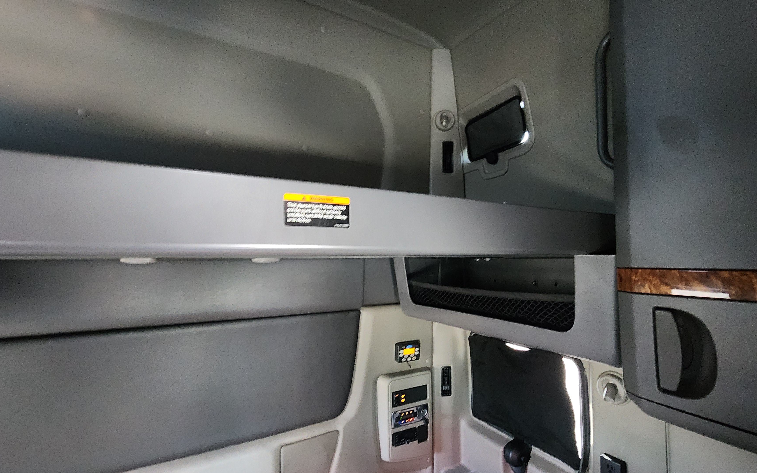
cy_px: 246
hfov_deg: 97.7
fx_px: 330
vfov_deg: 71.2
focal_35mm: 16
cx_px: 399
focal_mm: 2.2
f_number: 2.2
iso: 1000
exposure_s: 1/24
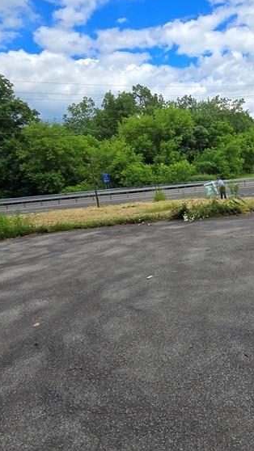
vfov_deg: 71.9
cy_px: 226
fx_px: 311
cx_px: 243
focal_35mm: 26
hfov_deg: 40.0
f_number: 2.2
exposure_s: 1/1910
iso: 50
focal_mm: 2.2
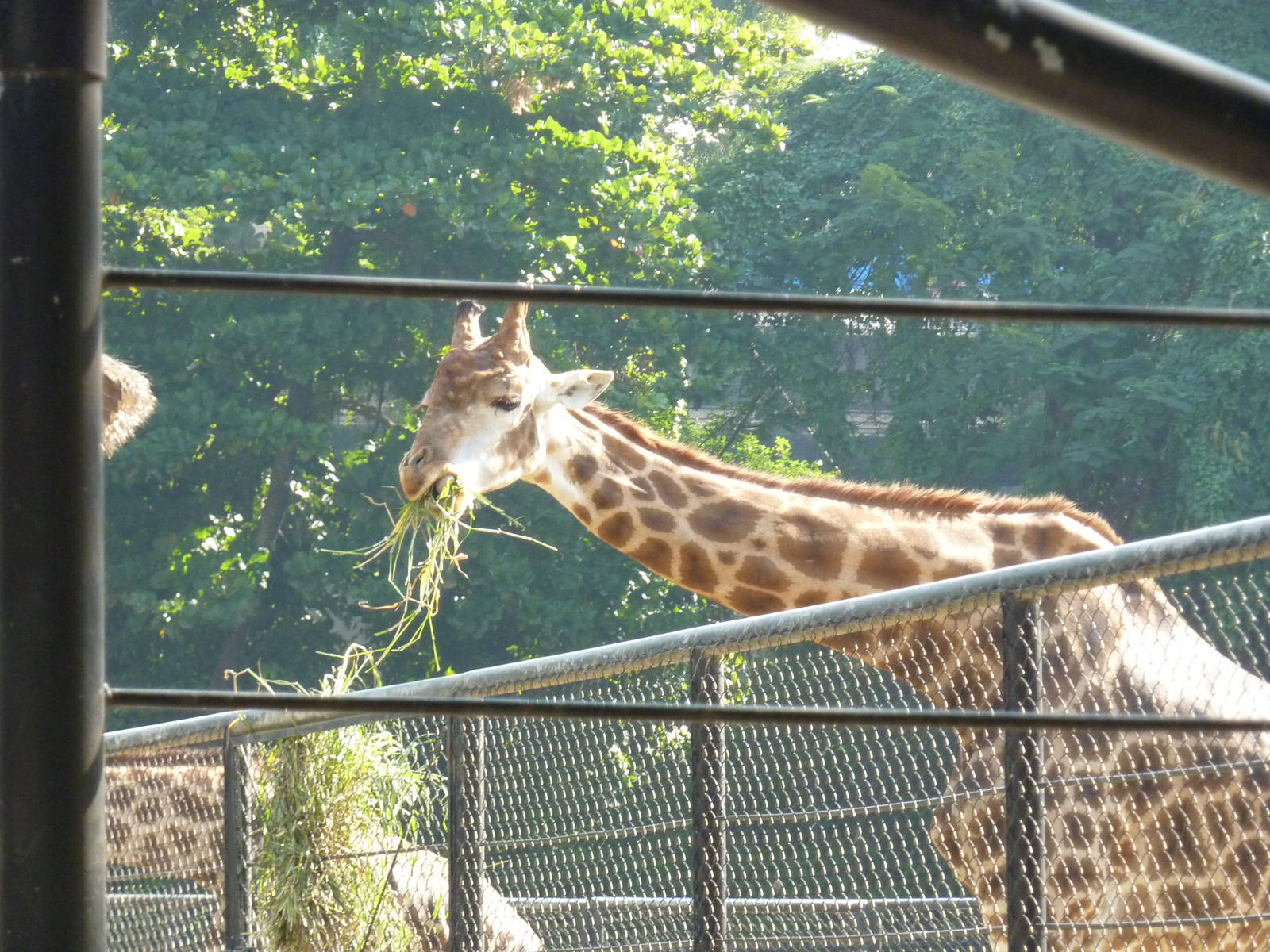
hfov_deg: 11.7
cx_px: 635
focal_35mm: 169
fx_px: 6200
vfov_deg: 8.8
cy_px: 476
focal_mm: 27.8
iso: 400
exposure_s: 1/250
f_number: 4.5
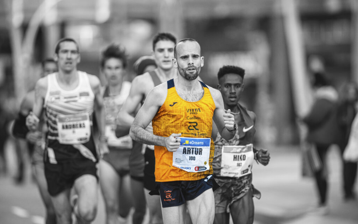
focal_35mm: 307
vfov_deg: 4.3
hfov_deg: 6.8
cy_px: 112
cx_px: 179
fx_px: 2995
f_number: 2.8
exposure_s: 1/500
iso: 1000
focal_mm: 300
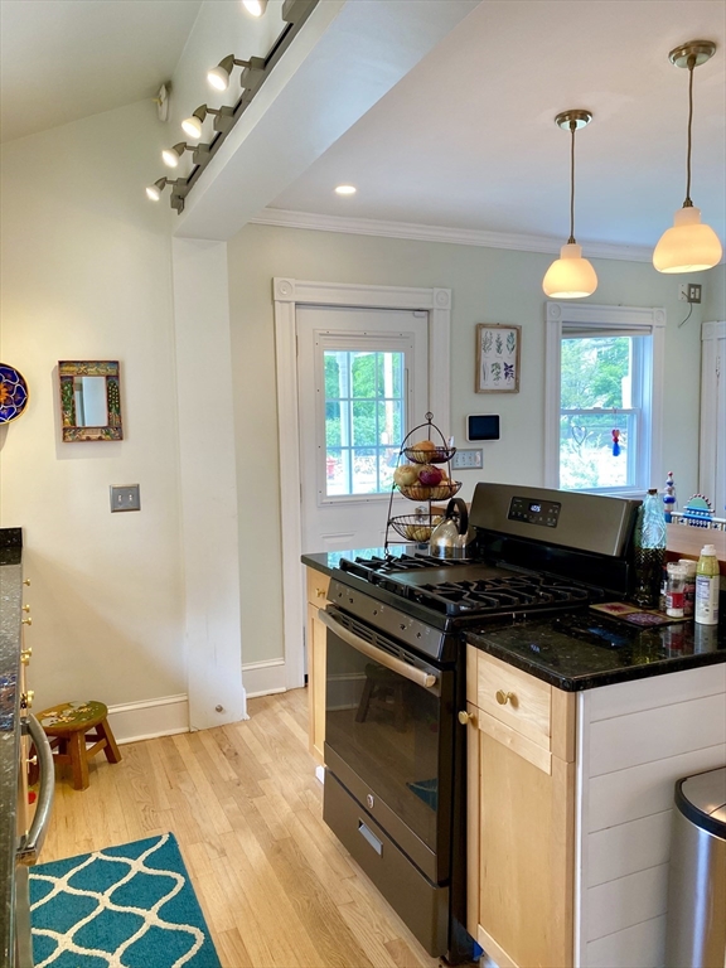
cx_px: 363
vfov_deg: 67.3
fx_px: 727
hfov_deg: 53.1
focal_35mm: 26
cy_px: 484
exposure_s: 1/60
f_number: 1.8
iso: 80
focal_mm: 4.25
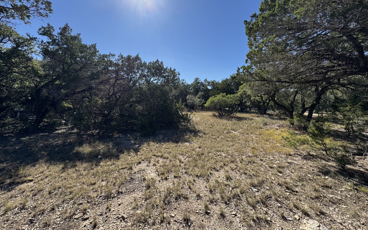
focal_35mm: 15
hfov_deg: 101.5
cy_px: 107
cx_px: 183
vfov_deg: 74.7
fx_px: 150
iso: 40
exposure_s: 1/1449
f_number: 2.2
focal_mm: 2.22
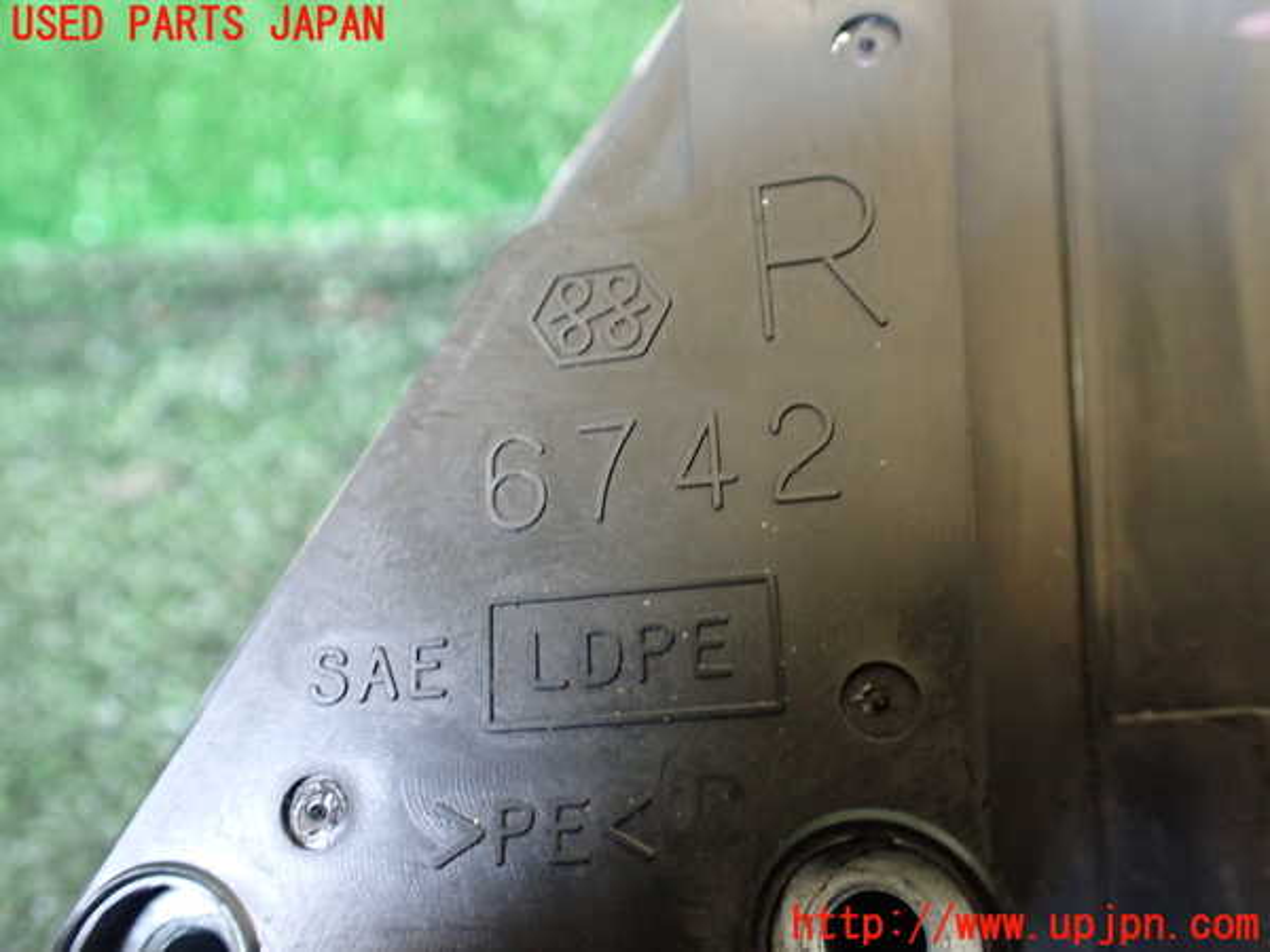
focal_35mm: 30
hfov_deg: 60.0
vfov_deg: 46.8
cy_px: 476
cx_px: 635
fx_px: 1101
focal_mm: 5.4
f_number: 2.3
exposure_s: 1/40
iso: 800
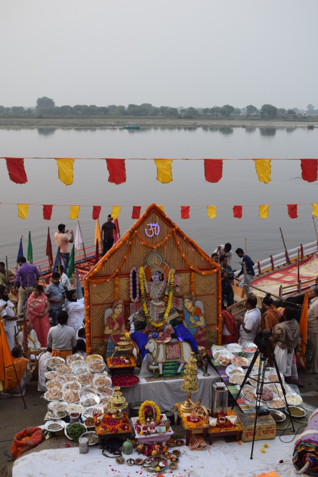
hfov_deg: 33.0
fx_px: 536
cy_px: 238
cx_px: 159
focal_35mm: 40
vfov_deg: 47.9
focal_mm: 27
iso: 400
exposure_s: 1/160
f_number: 6.3
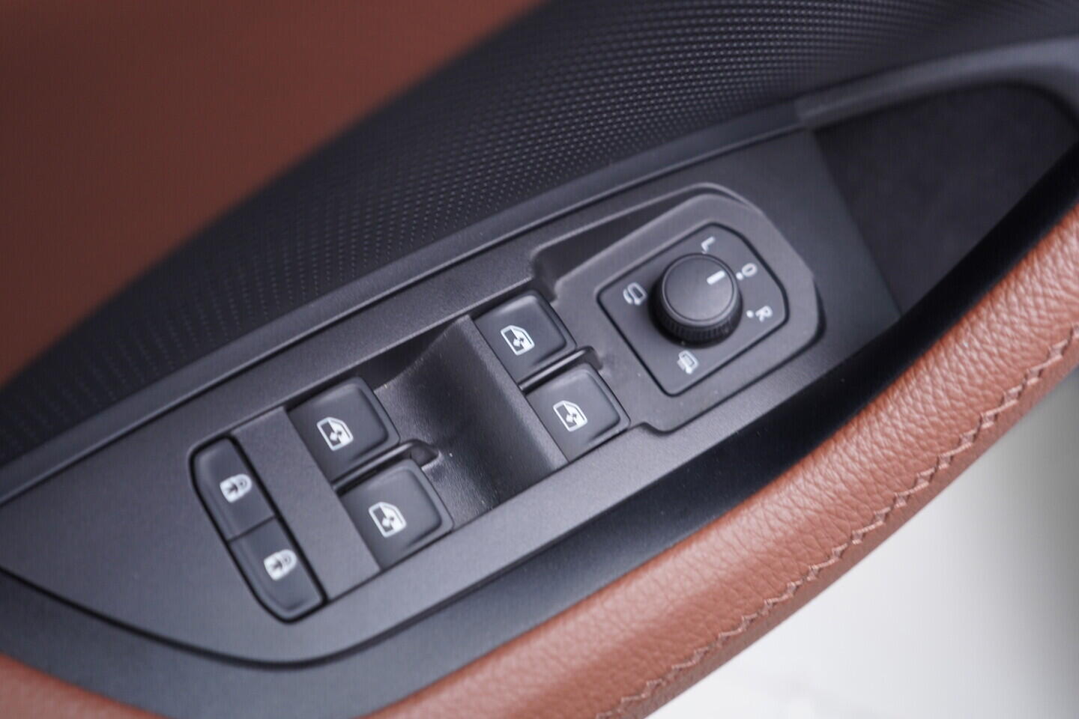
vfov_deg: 36.9
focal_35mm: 36
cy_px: 360
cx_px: 540
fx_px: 1079
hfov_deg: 53.1
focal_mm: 24
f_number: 2.8
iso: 320
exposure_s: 1/40
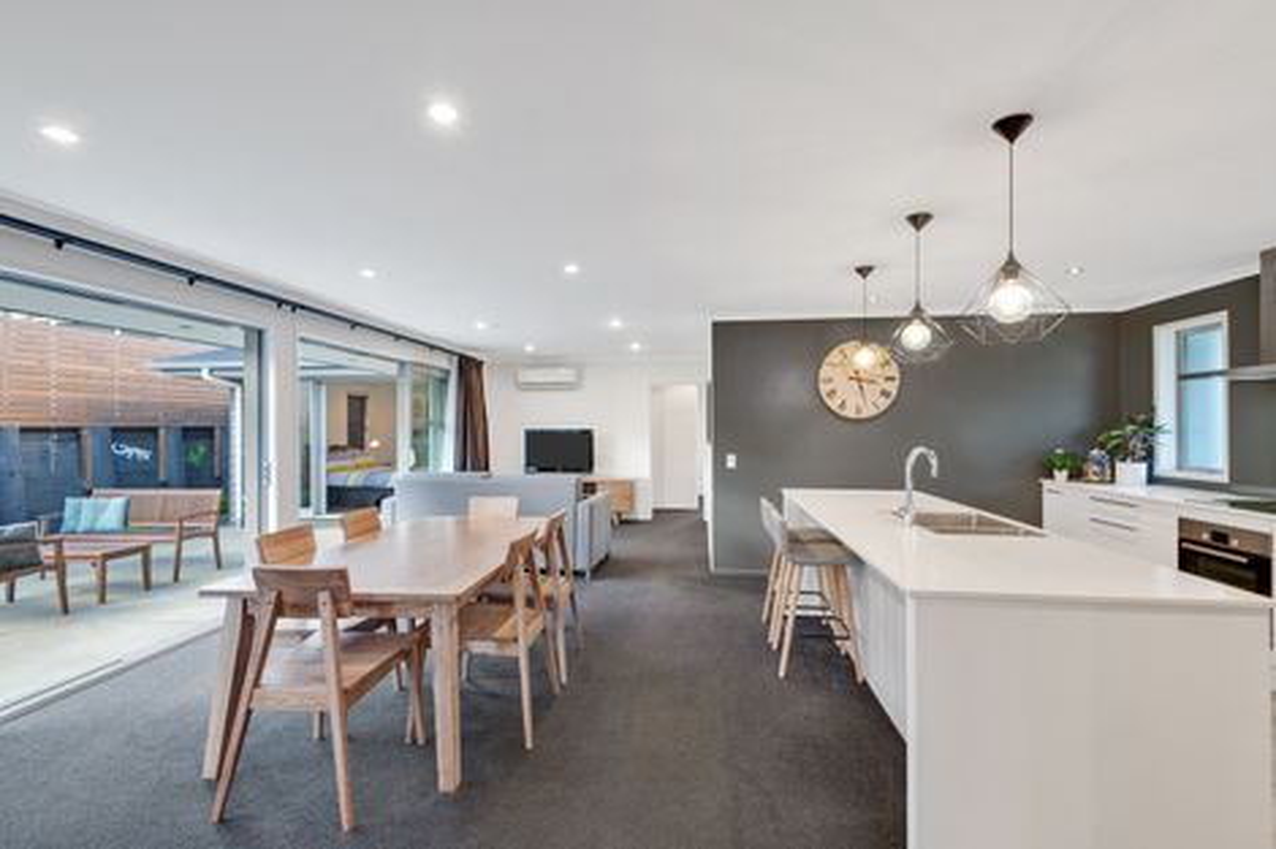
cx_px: 638
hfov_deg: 96.8
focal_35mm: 16
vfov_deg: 73.7
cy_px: 424
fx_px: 567
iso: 200
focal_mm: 16
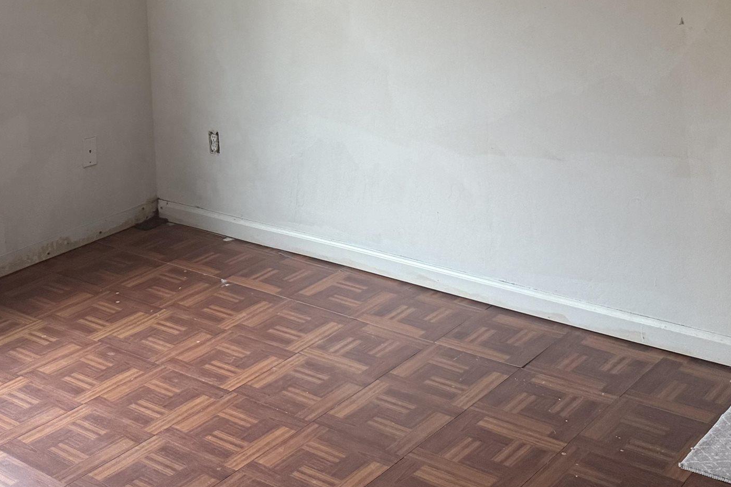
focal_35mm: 55
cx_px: 258
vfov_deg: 23.0
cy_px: -61
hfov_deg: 36.0
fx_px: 1117
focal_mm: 6.76
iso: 250
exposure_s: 1/60
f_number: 1.78
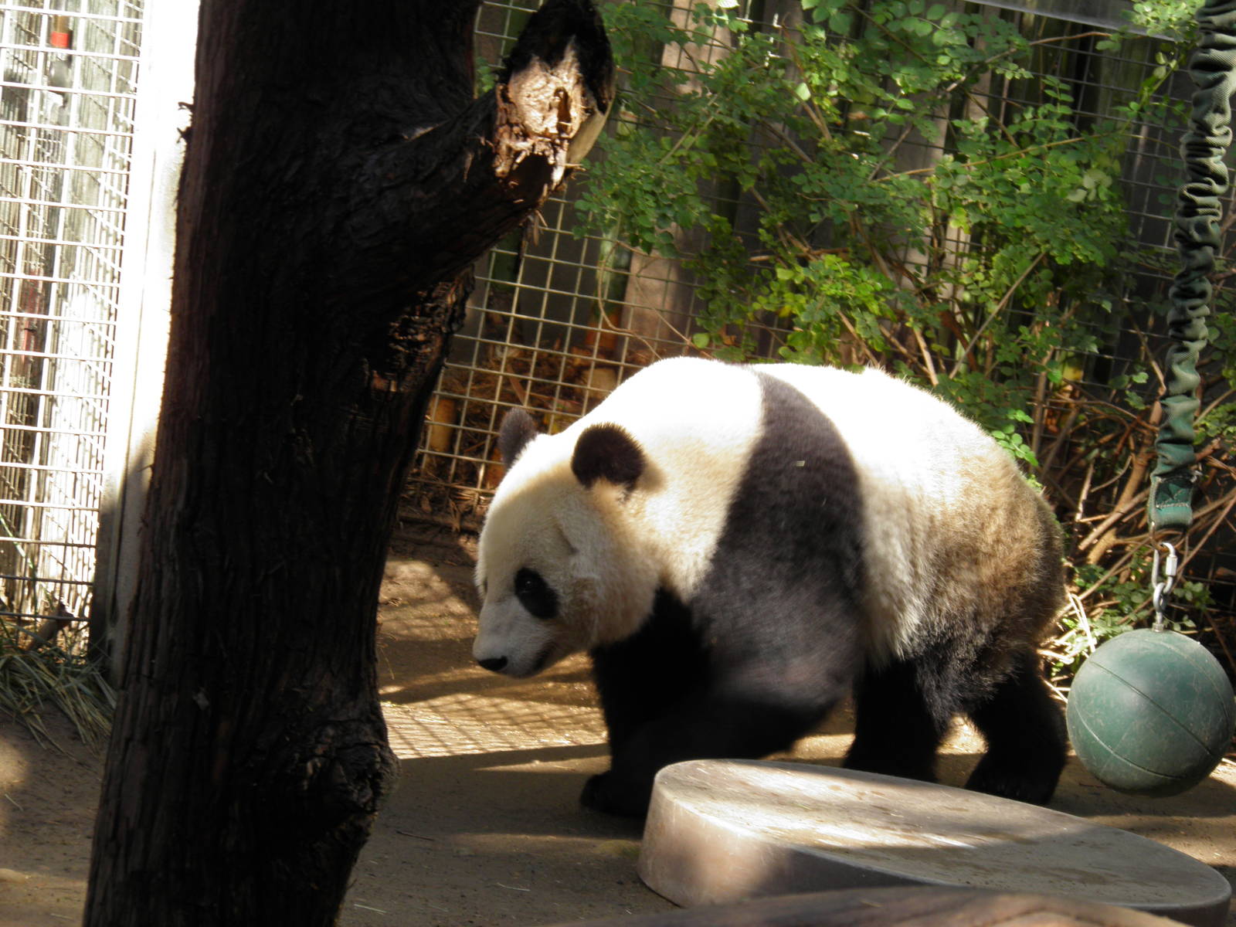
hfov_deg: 10.9
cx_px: 618
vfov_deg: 8.2
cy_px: 464
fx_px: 6498
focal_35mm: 182
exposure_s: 1/60
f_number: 4.1
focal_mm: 32.7
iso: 50
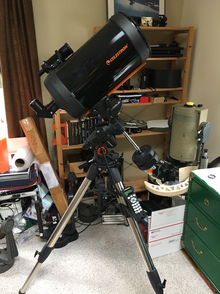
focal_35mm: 29
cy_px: 147
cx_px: 110
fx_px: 246
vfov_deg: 61.7
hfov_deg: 48.2
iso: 200
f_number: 2.2
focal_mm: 4.15
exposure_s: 1/30
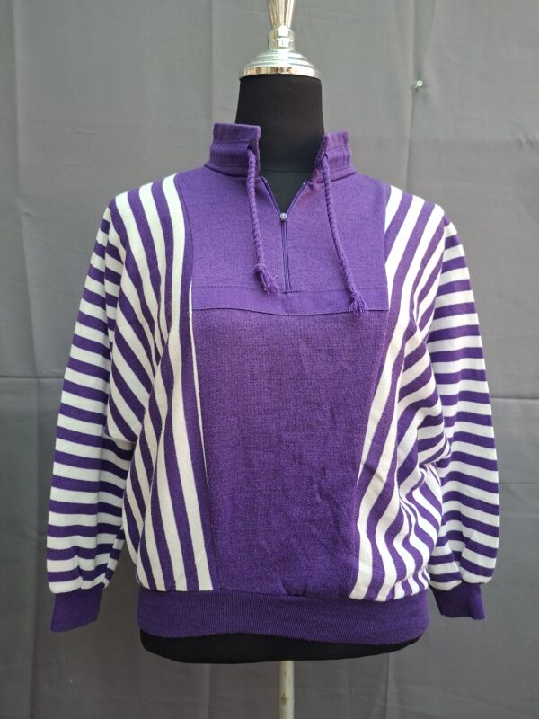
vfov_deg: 73.9
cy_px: 360
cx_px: 270
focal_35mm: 23
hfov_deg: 58.9
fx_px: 478
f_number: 1.8
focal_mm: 5.54
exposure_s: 1/50
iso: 50
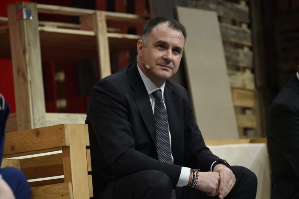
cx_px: 150
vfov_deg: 8.8
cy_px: 100
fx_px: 1286
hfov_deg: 13.3
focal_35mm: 155
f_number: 5.6
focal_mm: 155
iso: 2500
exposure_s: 1/160
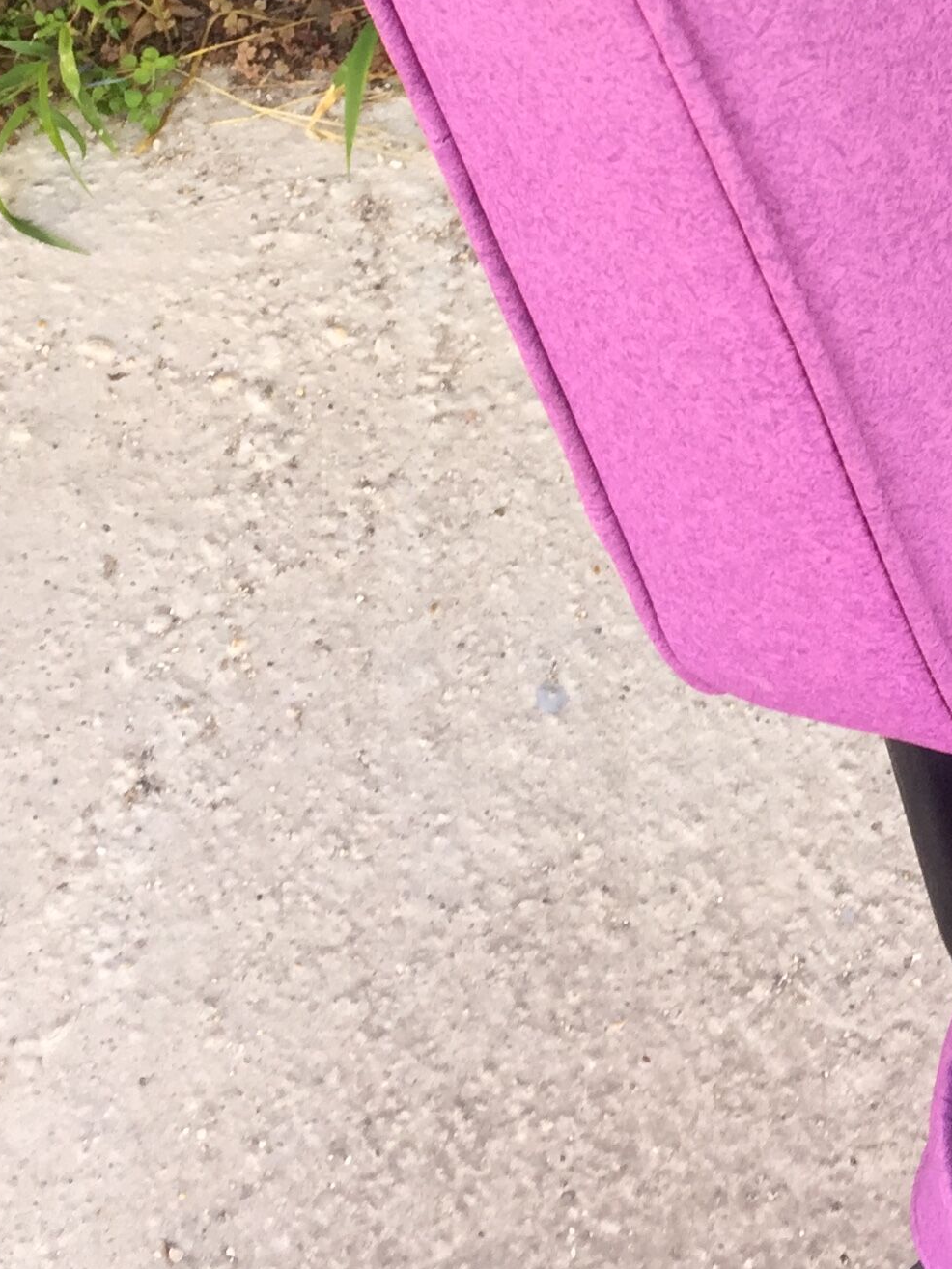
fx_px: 2641
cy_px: -195
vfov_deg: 24.8
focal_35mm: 72
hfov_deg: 19.8
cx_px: 967
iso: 40
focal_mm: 4.15
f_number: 2.2
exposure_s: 1/100
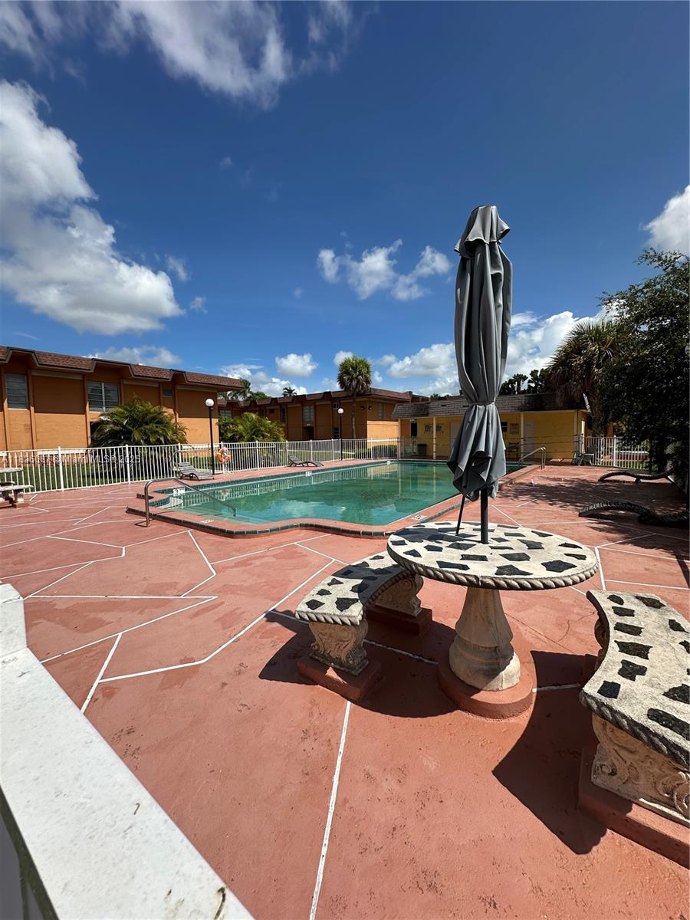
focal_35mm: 14
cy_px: 460
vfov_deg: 102.1
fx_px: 372
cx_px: 345
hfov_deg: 85.7
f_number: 2.2
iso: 40
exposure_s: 1/3300
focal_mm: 2.22
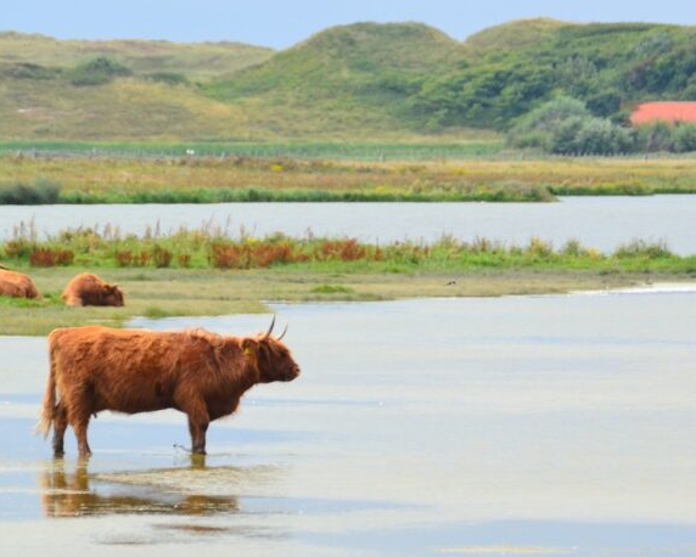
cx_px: 366
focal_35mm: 504
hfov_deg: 3.8
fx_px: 10385
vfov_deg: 3.1
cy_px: 359
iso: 400
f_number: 11
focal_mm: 200
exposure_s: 1/400
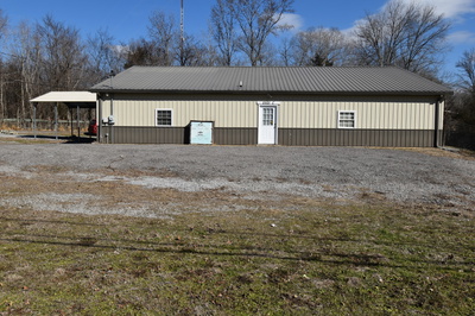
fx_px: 395
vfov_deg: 43.5
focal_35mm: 30
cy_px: 158
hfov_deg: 62.0
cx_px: 238
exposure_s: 1/400
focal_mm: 20
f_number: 10
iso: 100
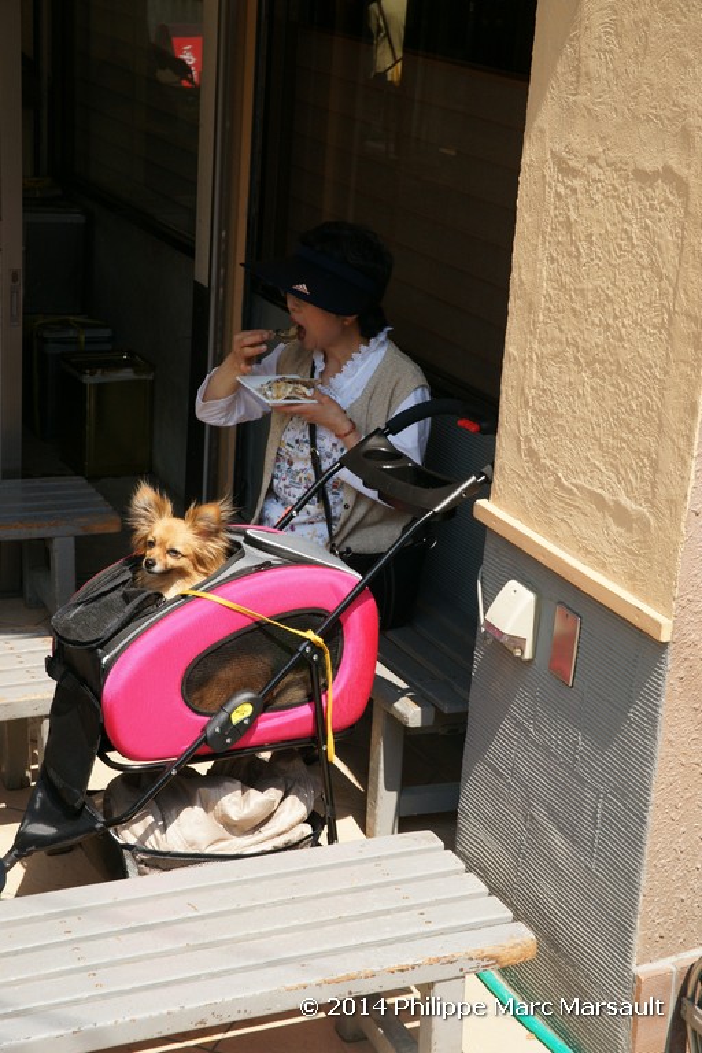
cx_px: 351
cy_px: 526
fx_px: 2047
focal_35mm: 70
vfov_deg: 28.8
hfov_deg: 19.5
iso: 400
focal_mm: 70
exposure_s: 1/250
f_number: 11
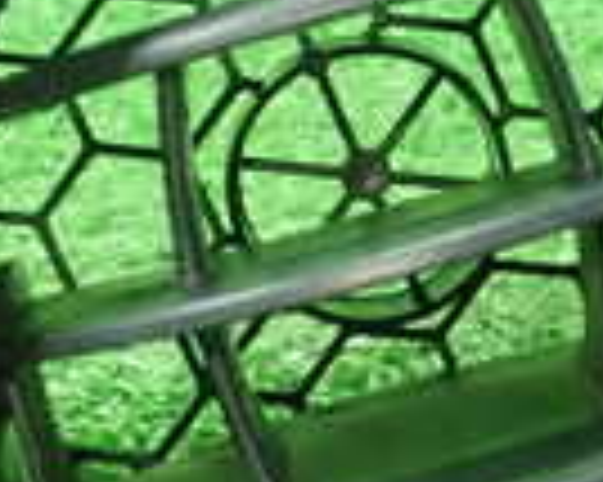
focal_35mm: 131
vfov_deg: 11.8
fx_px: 2336
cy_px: 185
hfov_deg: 14.6
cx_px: 459
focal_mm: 5.5
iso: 800
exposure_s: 1/125
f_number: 2.3
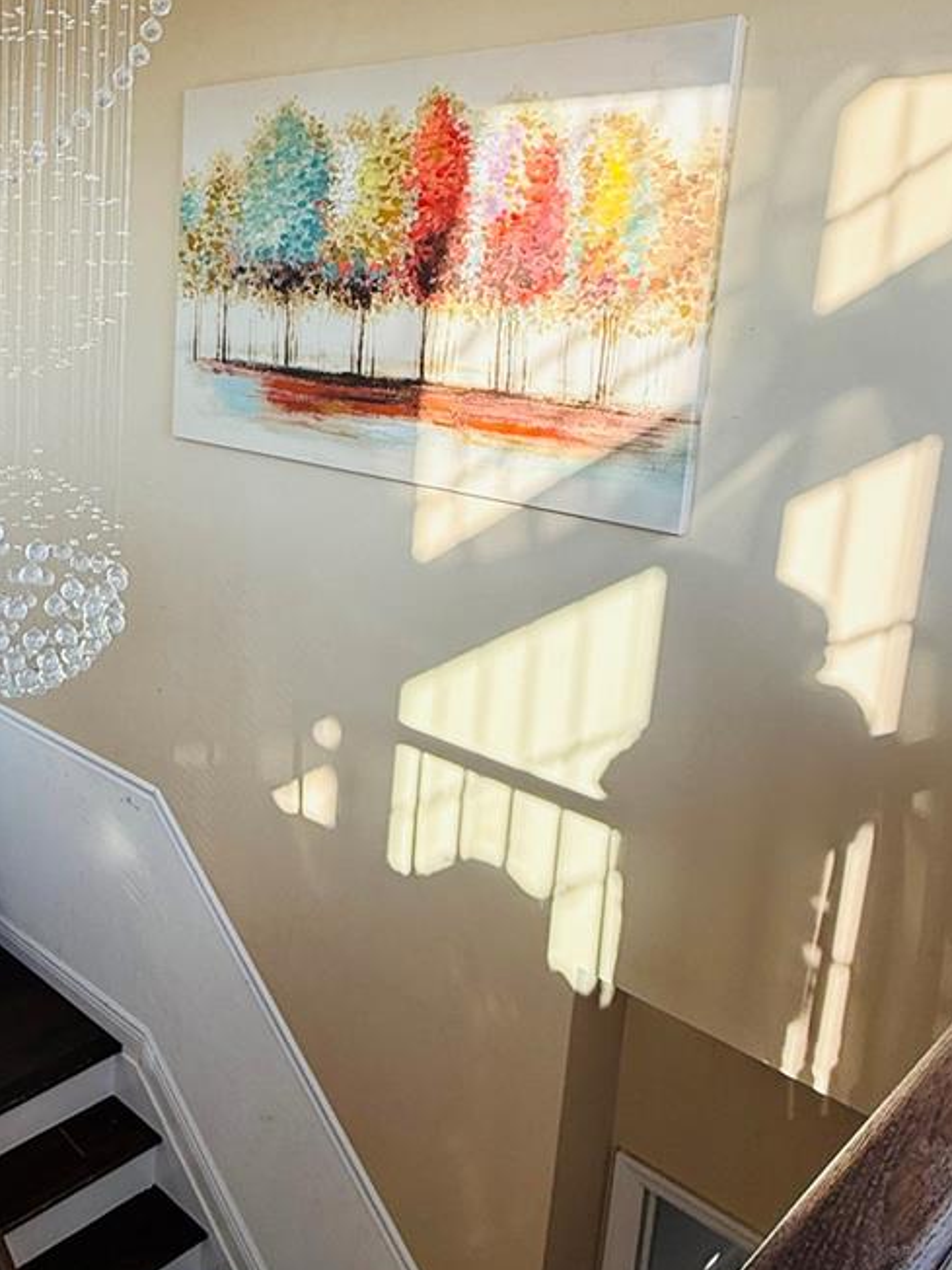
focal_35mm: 33
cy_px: 481
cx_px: 58
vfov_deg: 54.8
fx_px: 1210
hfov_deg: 39.2
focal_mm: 2.22
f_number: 2.2
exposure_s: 1/255
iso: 64
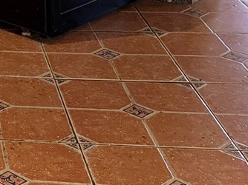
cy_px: -209
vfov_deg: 11.4
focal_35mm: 115
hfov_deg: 14.5
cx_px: -236
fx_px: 823
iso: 320
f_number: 1.78
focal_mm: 6.76
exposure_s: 1/60
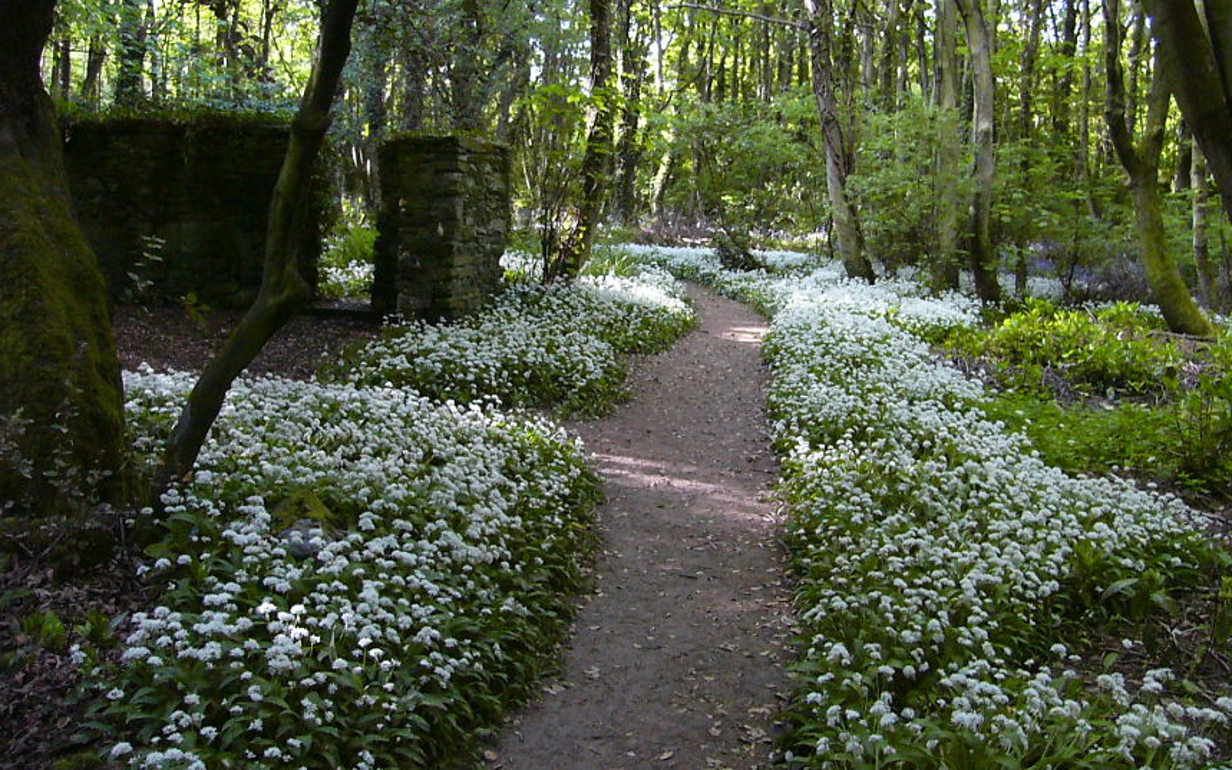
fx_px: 1276
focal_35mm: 38
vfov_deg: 33.5
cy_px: 317
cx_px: 627
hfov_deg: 51.5
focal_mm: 4.6
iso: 200
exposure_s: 1/50
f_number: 2.8
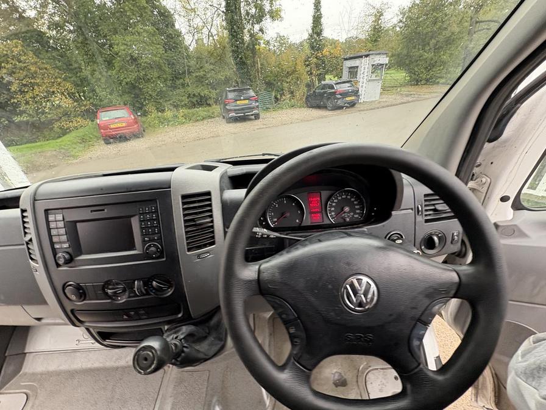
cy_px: 205
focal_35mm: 14
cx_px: 273
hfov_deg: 102.1
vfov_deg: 85.7
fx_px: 221
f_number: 2.2
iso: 160
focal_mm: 2.22
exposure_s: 1/99
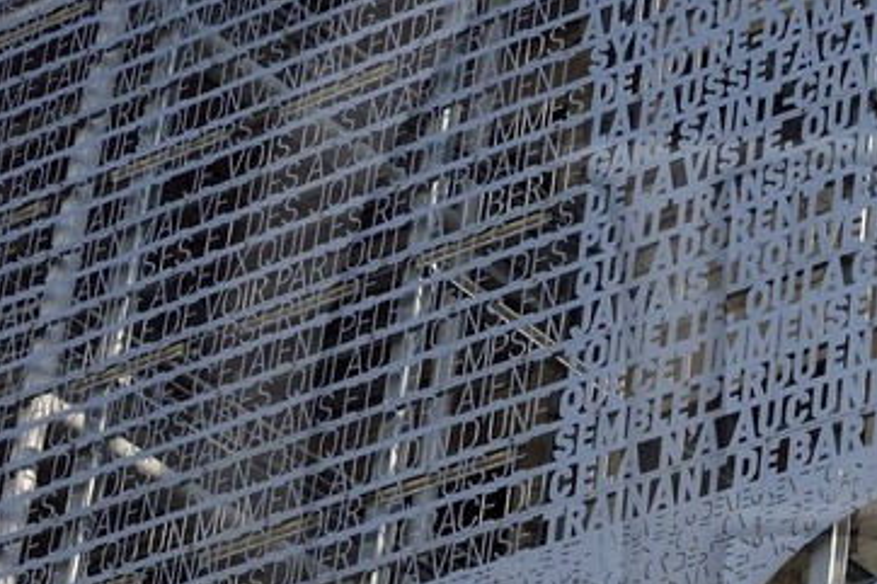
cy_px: 543
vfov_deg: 8.1
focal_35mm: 168
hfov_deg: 11.8
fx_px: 4091
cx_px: 1192
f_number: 11
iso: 200
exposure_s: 1/400
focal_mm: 38
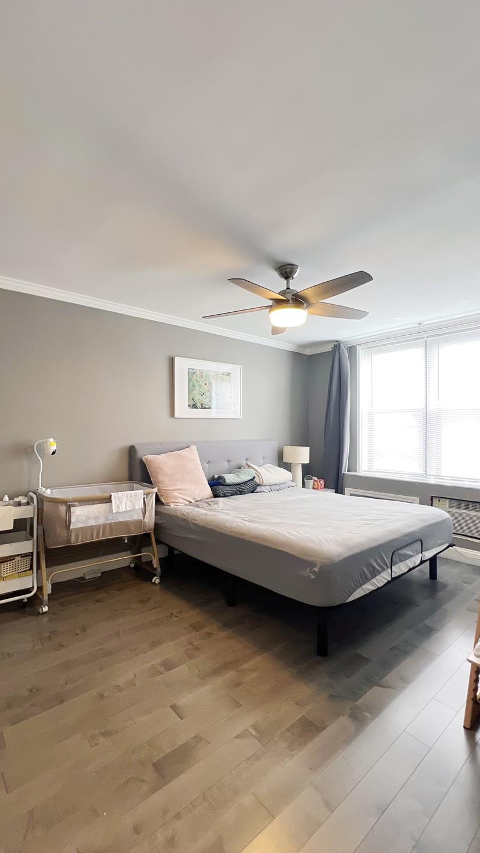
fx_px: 339
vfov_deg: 103.0
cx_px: 219
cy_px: 429
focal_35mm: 15
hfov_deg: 70.4
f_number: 1.8
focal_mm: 1.57
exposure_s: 1/60
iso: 160
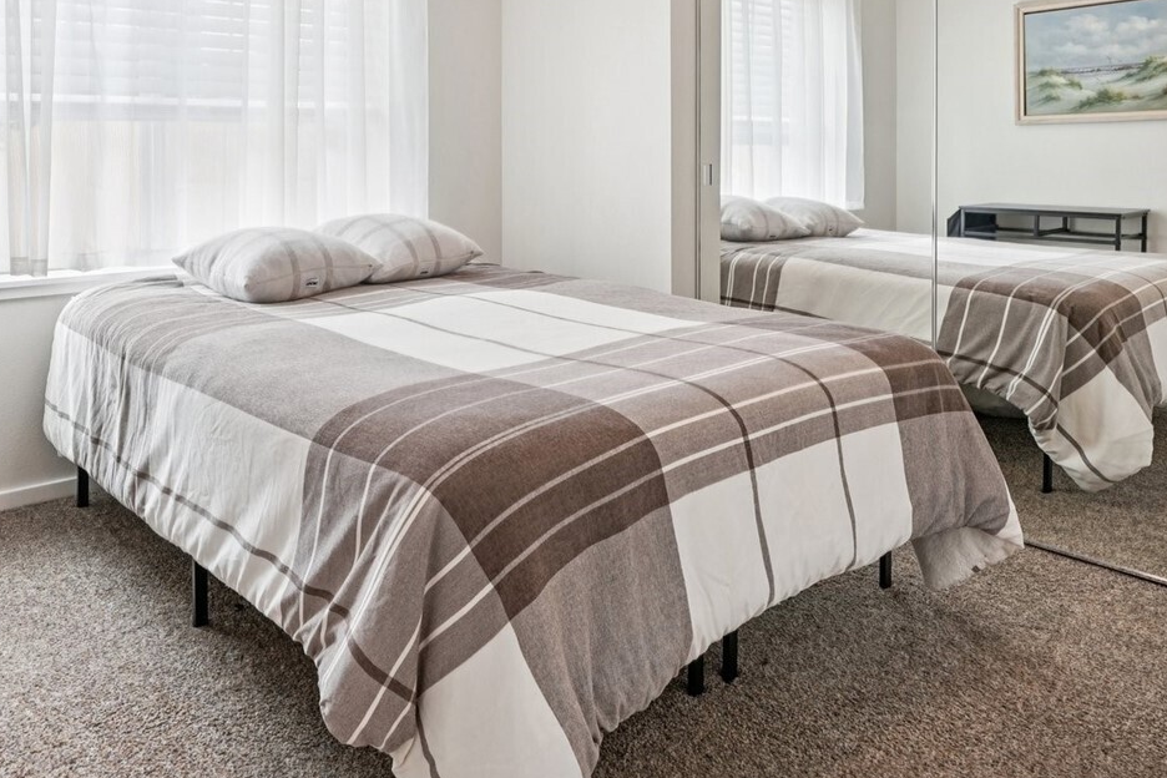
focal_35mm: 29
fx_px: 940
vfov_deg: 42.9
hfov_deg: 62.8
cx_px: 441
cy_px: 153
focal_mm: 16
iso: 400
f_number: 8
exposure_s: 1/13
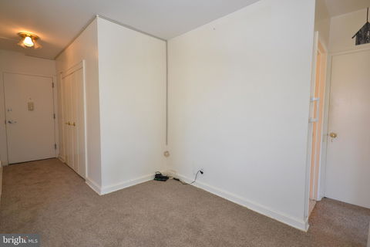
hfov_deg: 92.4
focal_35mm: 17
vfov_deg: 69.7
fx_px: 177
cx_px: 185
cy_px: 124
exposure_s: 1/10
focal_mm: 11.5
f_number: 6.3
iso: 400
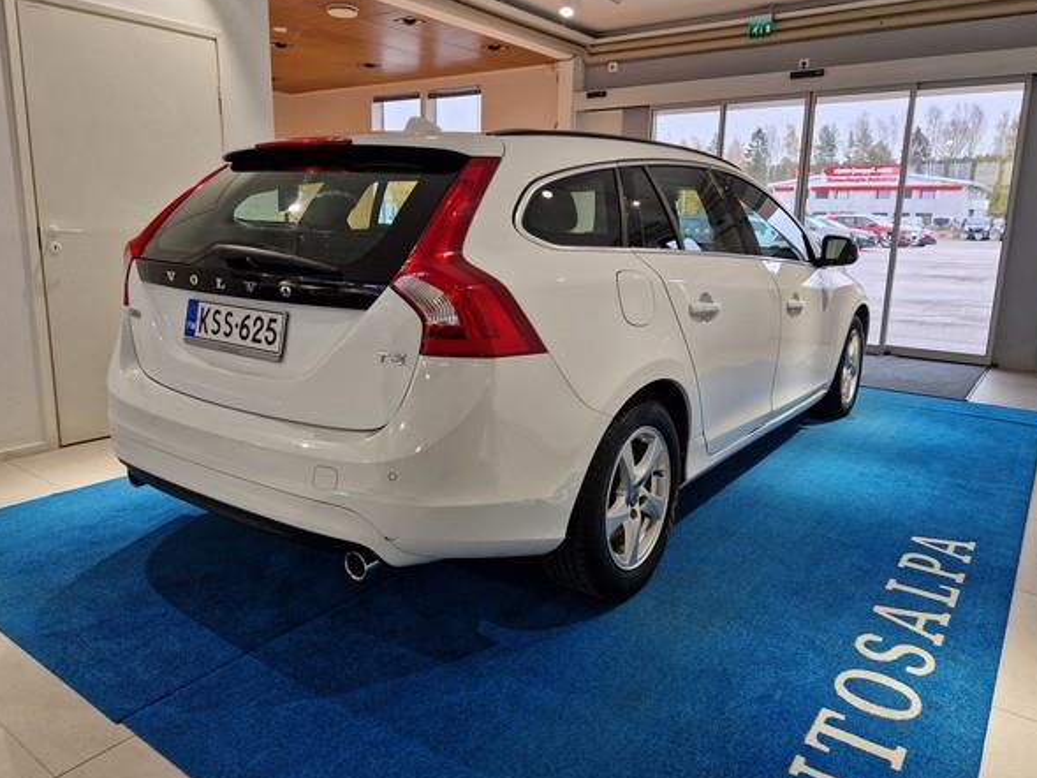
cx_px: 500
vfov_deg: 54.9
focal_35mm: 25
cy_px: 368
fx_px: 749
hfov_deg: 69.4
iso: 64
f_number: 1.8
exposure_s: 1/180
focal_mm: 5.4
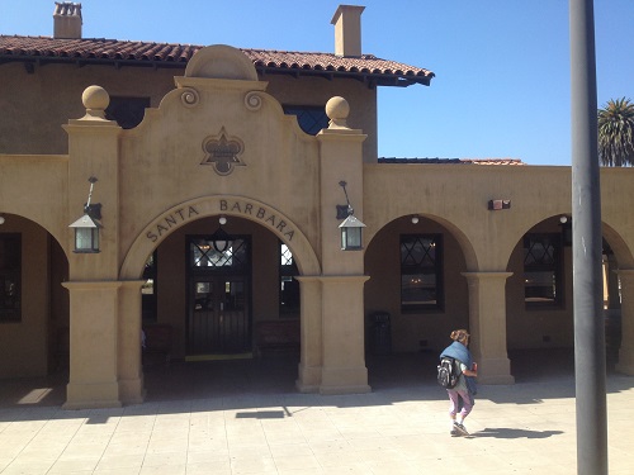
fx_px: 641
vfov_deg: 40.7
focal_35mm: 35
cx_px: 317
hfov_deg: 52.6
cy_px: 238
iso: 50
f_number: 2.4
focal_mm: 4.28
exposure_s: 1/812
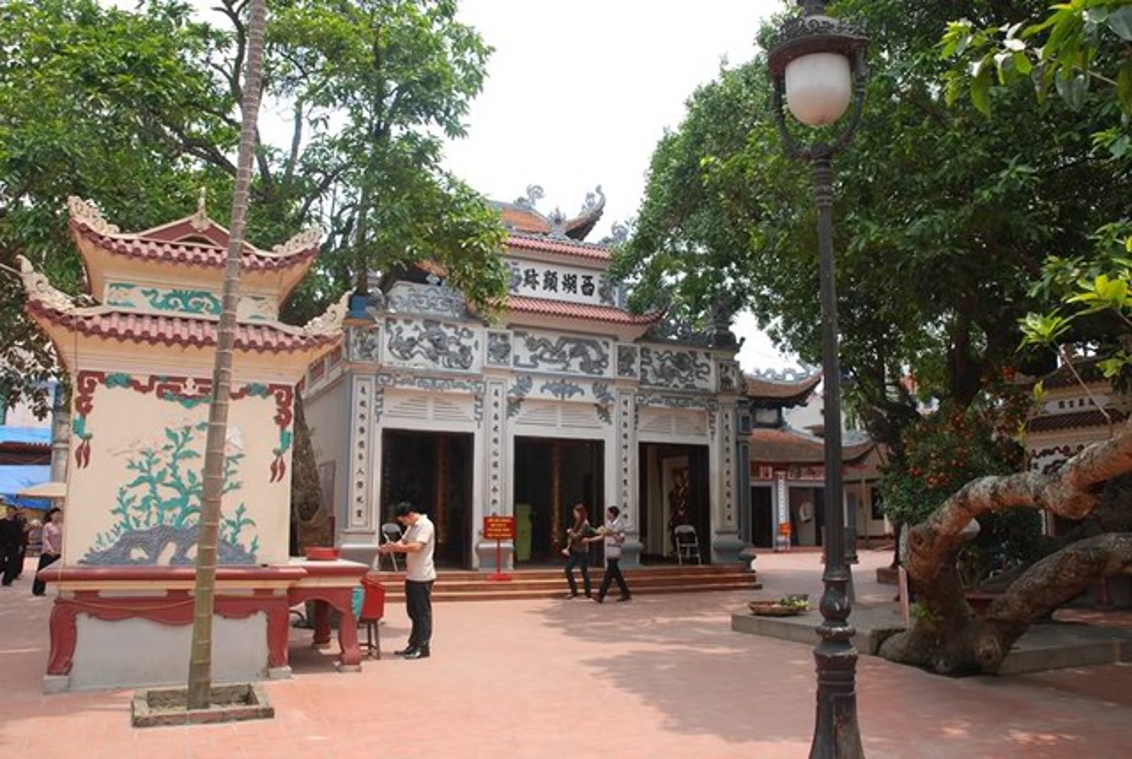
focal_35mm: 27
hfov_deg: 67.3
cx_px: 566
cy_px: 380
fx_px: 850
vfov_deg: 48.1
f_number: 9
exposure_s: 1/100
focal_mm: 18
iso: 100
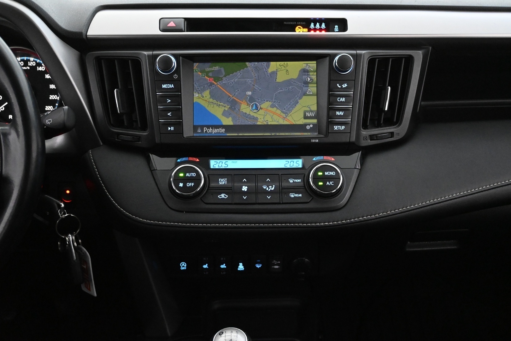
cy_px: 170
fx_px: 639
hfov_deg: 43.6
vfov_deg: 29.9
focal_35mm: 45
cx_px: 256
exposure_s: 1/50
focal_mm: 30
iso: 6400
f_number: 4.8
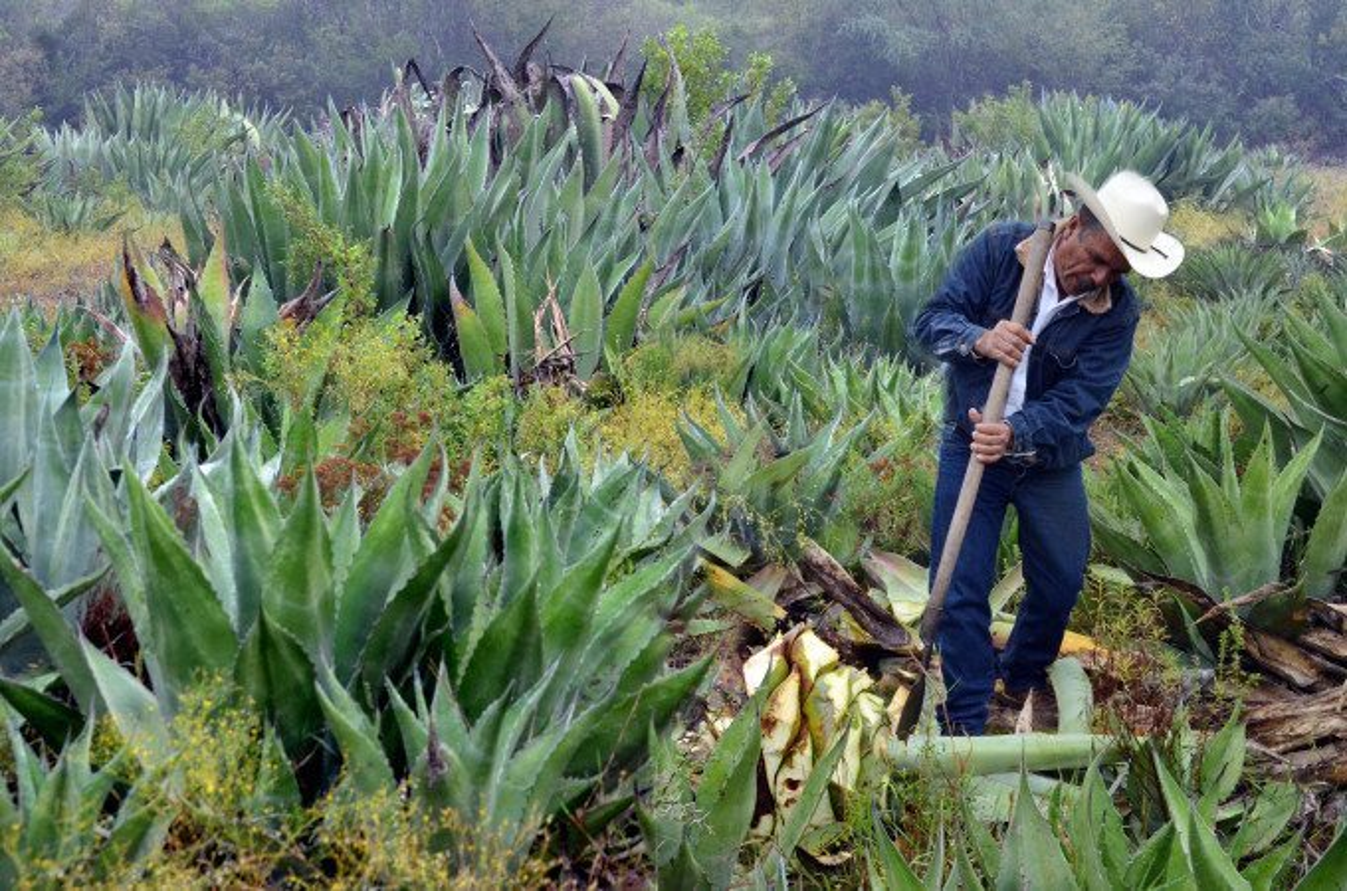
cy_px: 446
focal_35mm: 153
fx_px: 5711
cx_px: 674
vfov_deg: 8.9
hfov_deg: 13.5
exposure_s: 1/125
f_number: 11
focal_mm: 102
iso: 1000
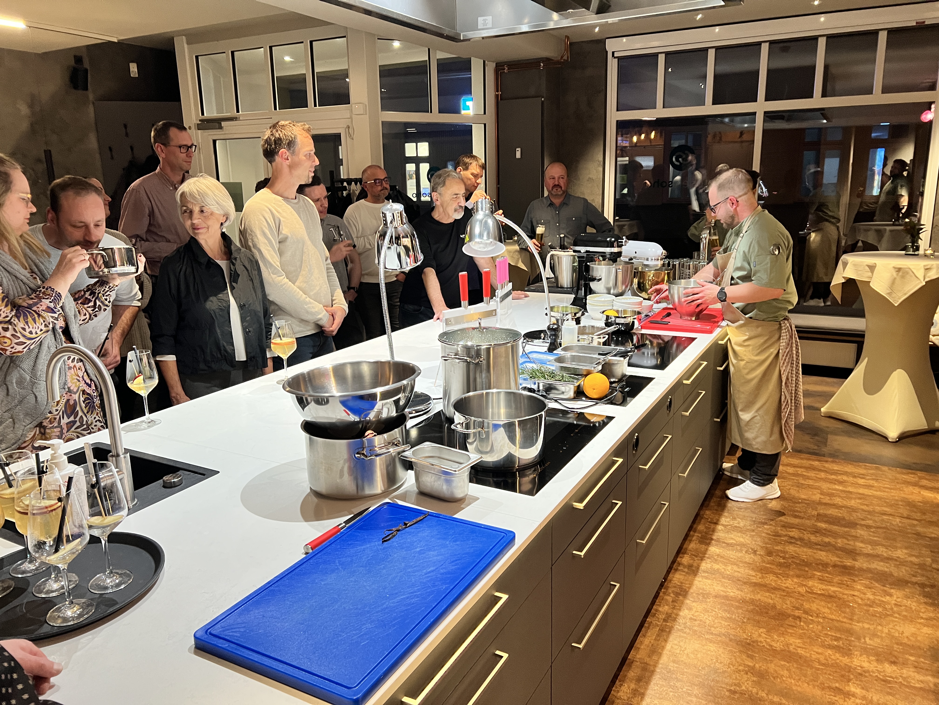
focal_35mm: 26
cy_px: 352
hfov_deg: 67.3
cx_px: 470
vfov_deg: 53.1
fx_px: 705
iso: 200
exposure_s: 1/50
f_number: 1.5
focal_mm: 5.7
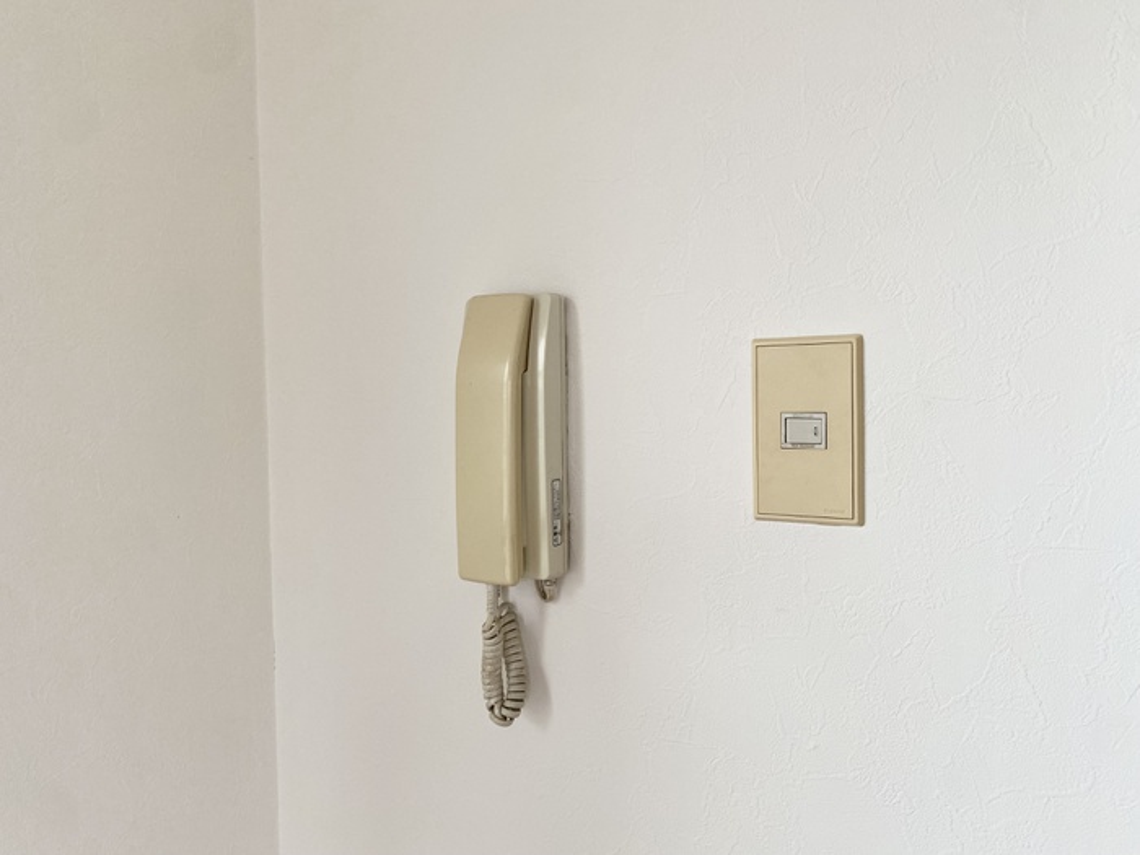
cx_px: 570
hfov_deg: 67.3
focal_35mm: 26
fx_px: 856
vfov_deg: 53.1
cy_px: 428
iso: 125
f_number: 1.8
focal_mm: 4.25
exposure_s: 1/118
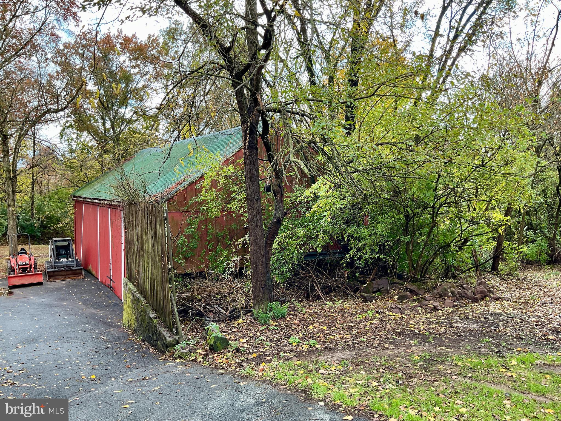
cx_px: 280
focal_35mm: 29
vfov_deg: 48.2
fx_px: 470
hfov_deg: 61.7
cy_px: 210
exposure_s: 1/264
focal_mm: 3
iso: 16
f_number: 1.8
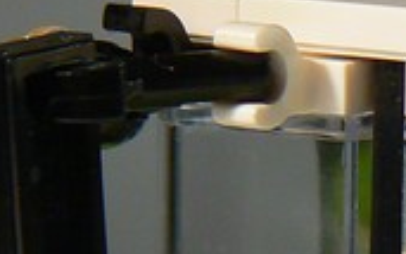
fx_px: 5446
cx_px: 401
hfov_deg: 4.3
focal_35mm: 492
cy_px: 513
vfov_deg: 2.7
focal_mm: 16.5
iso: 80
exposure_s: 1/13
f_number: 3.2
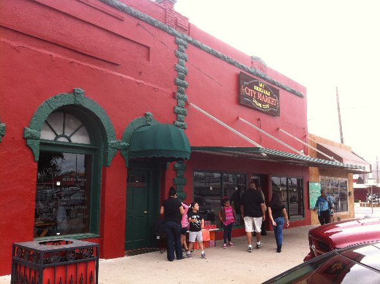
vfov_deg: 40.6
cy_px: 142
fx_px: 384
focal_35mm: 35
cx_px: 190
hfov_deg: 52.7
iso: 80
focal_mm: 3.85
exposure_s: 1/172
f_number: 2.8
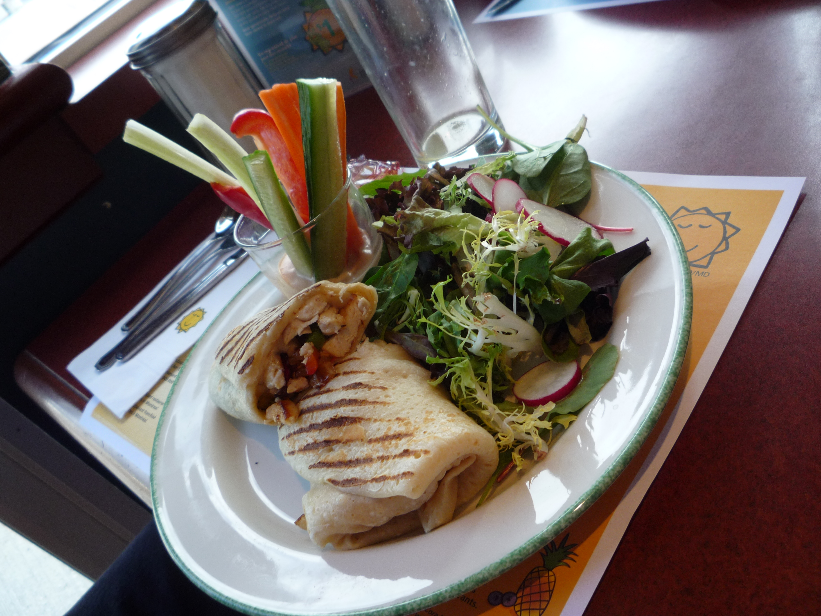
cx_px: 410
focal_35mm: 30
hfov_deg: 60.0
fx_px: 712
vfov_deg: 46.8
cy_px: 308
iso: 100
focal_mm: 5.2
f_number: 3.3
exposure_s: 1/50
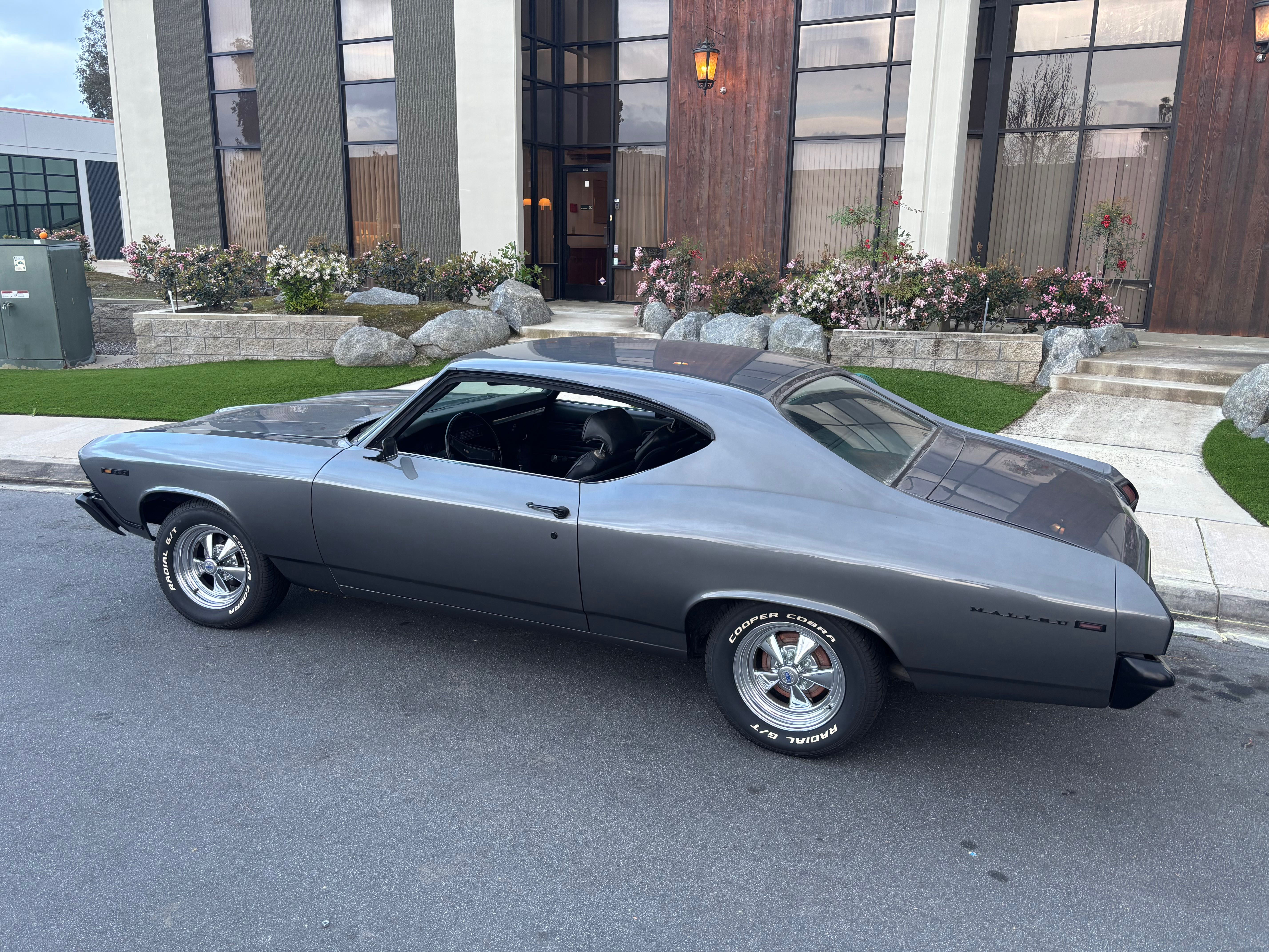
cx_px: 634
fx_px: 953
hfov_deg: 67.3
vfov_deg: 53.1
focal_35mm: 26
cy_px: 476
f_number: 1.6
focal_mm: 5.96
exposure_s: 1/65
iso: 125
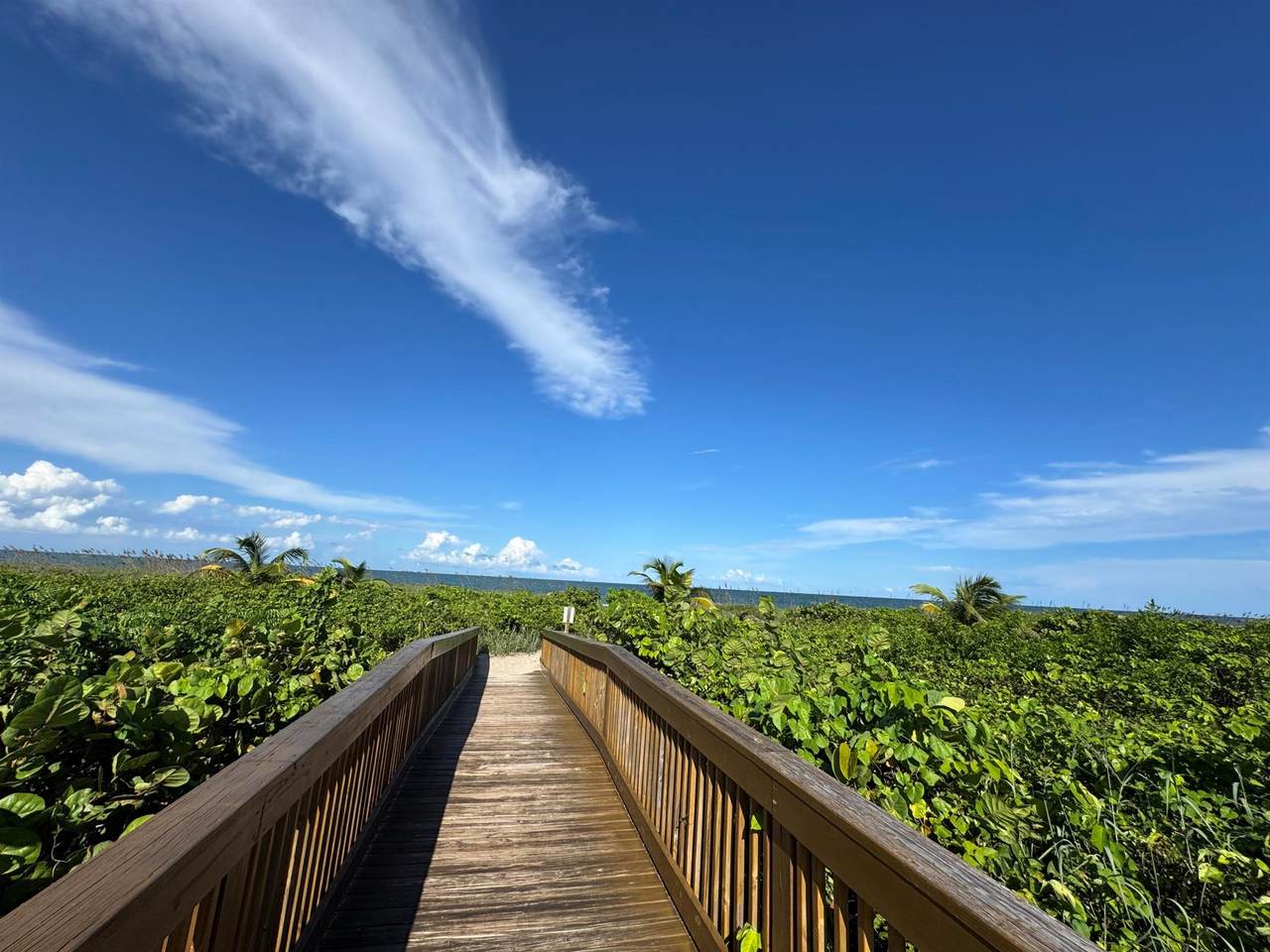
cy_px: 476
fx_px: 514
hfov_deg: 102.1
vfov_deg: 85.7
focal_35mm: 14
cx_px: 635
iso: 50
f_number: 2.2
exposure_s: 1/2985
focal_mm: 2.22
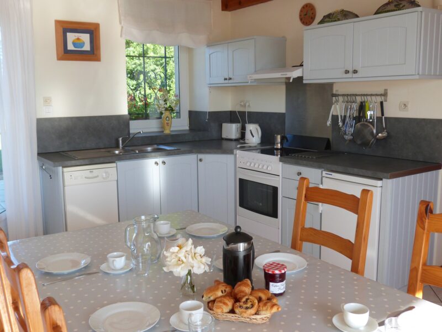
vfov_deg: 41.8
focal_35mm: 34
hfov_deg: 54.0
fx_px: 434
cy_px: 166
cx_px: 221
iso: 100
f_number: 3.2
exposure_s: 1/100
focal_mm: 6.1
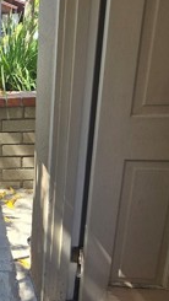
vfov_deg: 53.2
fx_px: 294
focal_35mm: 37
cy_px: 107
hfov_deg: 26.1
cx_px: -64
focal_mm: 2.2
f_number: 2.2
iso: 50
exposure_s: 1/312
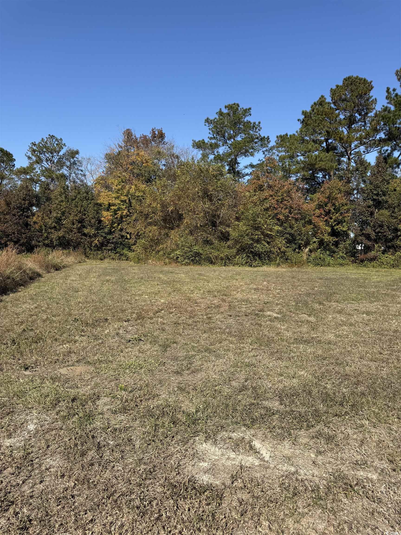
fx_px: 371
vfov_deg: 71.6
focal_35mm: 24
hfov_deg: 56.8
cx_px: 200
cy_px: 268
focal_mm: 6.76
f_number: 1.78
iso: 80
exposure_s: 1/3953
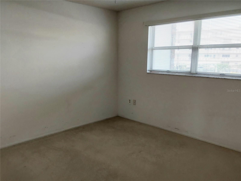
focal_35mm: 28
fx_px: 195
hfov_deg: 63.4
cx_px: 120
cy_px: 90
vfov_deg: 49.7
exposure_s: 1/60.2
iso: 80
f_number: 1.9
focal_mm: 2.91
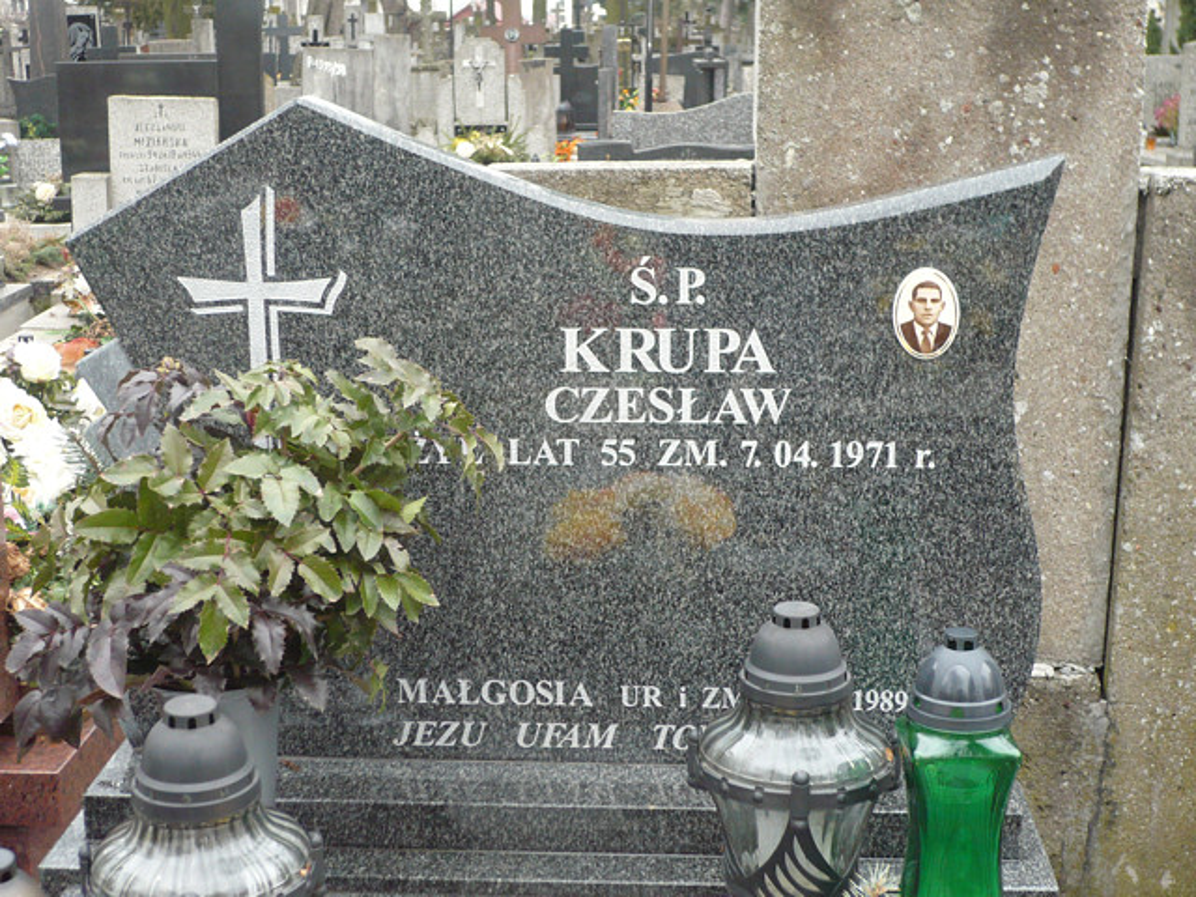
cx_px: 598
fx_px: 1900
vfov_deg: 26.6
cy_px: 448
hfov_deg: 34.9
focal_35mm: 55
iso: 160
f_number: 3.5
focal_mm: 9.1
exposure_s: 1/30
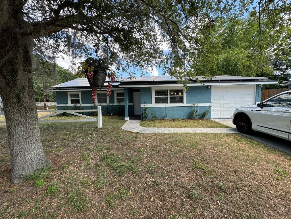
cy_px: 110
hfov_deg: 102.1
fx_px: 118
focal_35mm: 14
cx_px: 146
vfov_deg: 85.7
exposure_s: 1/277
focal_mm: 2.22
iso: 40
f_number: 2.2
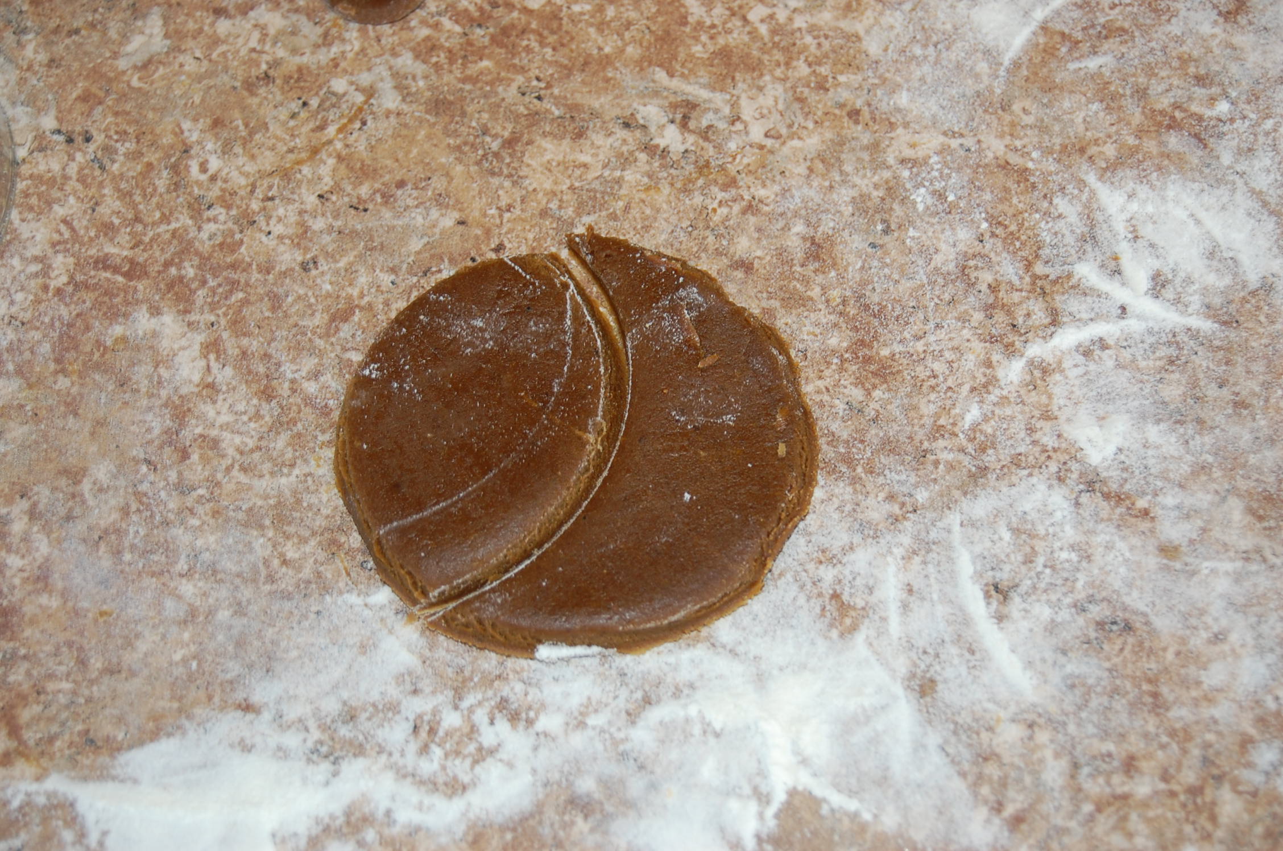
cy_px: 426
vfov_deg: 22.5
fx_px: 2135
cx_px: 642
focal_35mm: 60
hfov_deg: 33.5
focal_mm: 40
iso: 400
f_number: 5
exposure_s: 1/60
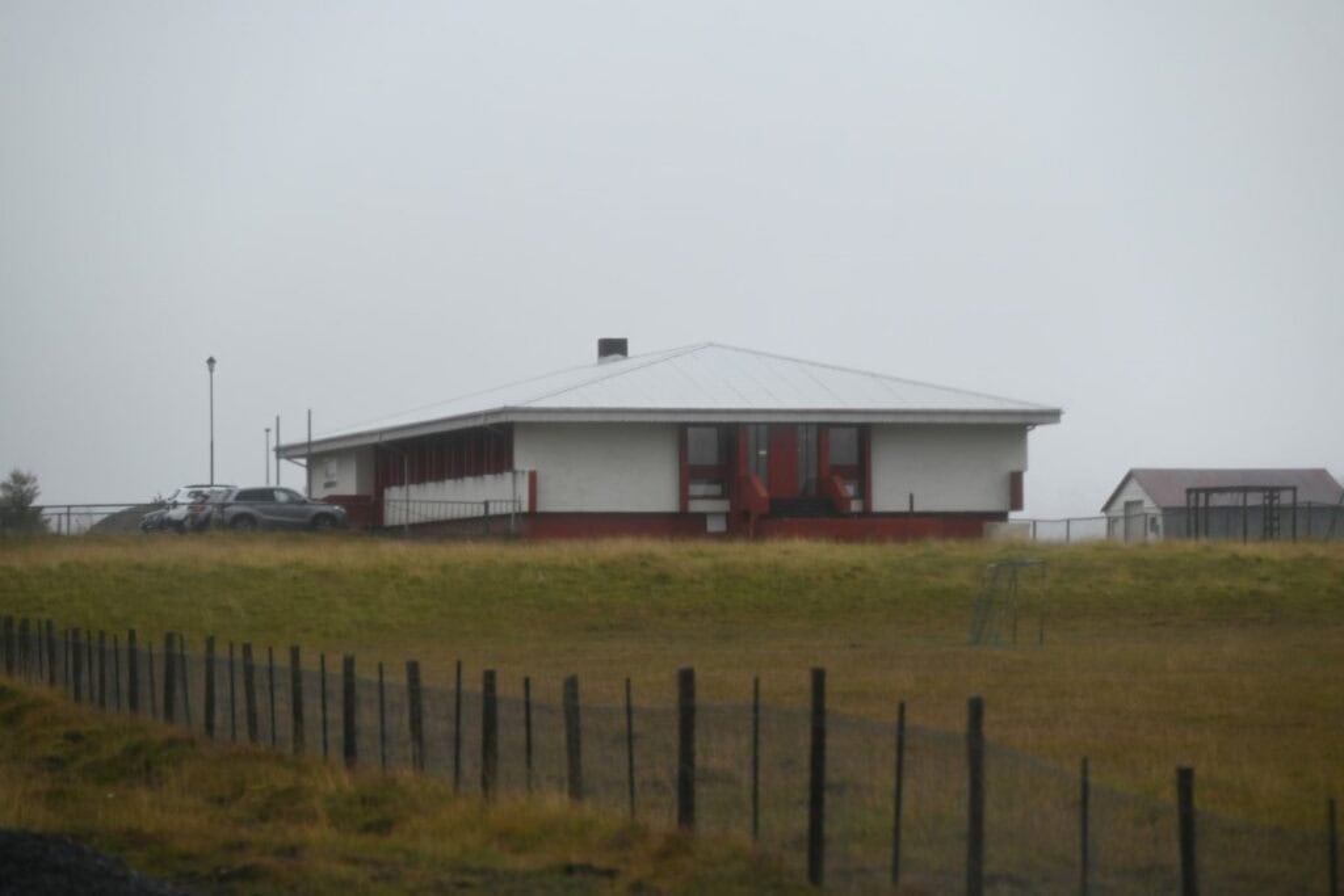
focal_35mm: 165
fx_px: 6160
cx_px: 672
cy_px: 448
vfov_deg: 8.3
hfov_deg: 12.5
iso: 400
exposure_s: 1/250
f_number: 6.3
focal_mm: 165
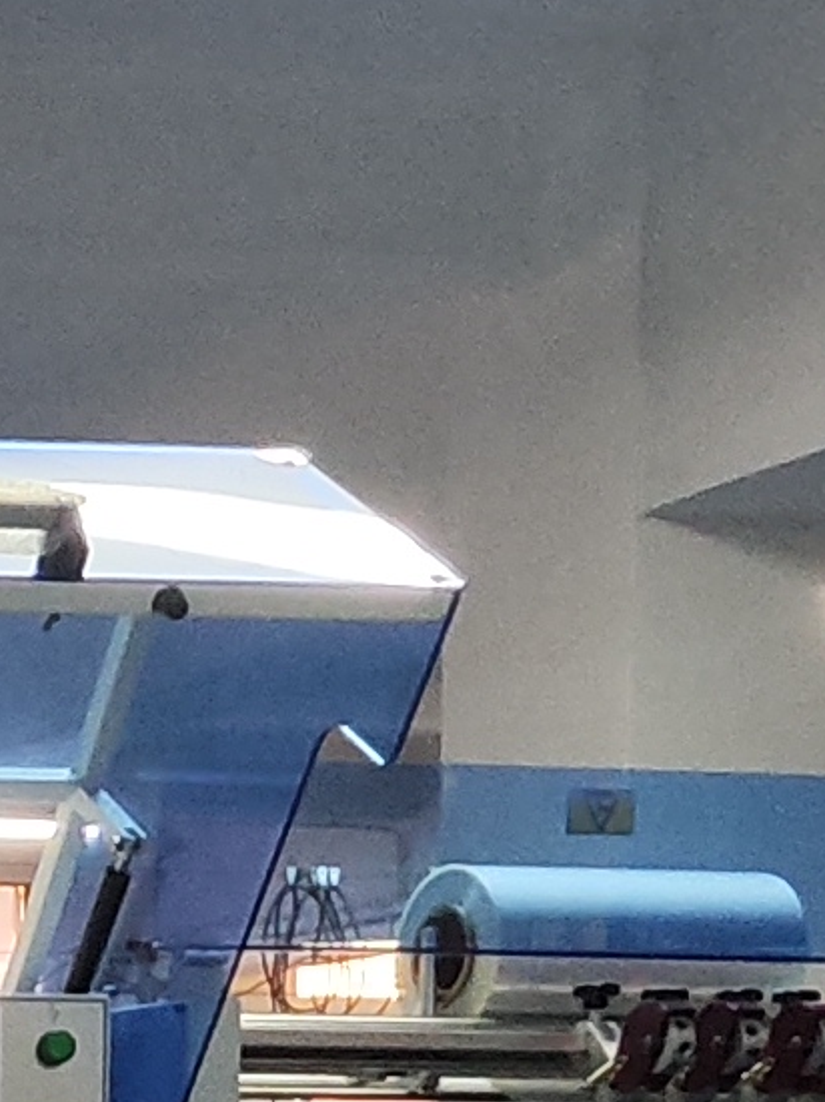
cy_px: 1358
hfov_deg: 12.3
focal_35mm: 95
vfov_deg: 19.3
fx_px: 3021
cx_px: -1165
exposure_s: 1/33.3
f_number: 2.2
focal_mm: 1.65
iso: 115
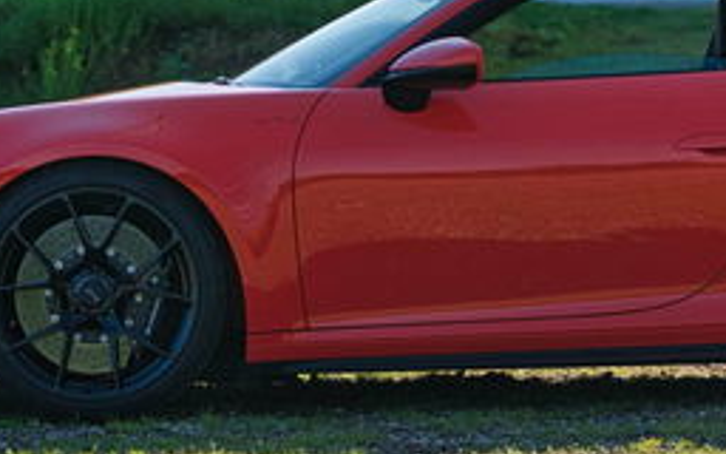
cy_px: 70
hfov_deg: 8.0
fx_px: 5204
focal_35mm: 263
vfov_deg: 5.0
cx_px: 499
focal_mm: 86
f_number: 2.8
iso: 100
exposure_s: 1/400
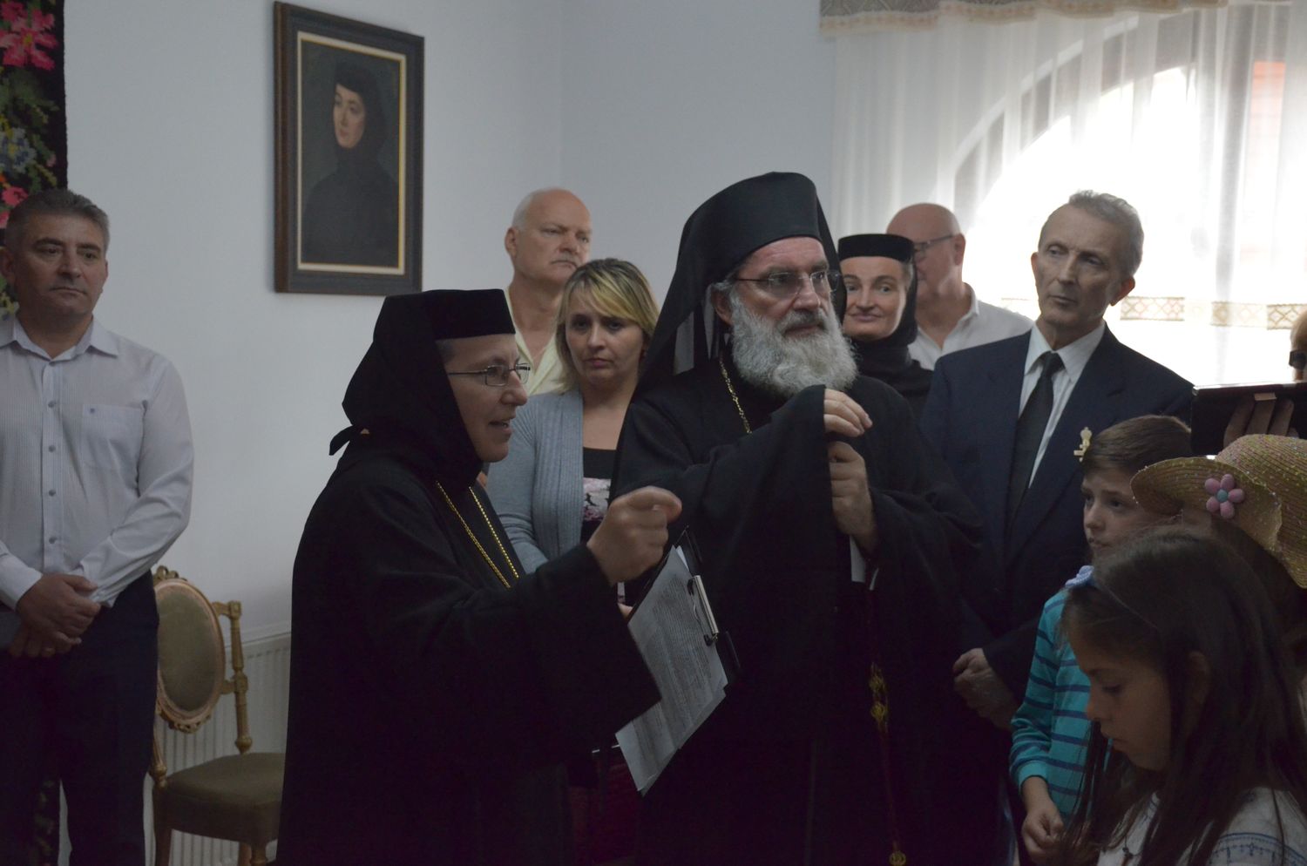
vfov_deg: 26.4
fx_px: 1848
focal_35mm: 51
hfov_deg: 38.9
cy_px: 433
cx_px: 654
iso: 3200
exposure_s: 1/125
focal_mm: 34
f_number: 4.2
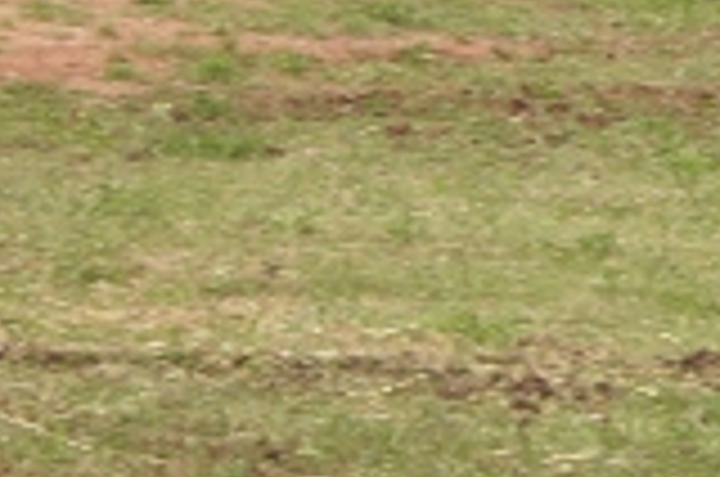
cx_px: 1210
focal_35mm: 281
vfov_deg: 4.8
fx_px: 5609
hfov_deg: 7.2
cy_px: -398
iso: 200
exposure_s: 1/160
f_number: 16
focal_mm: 50
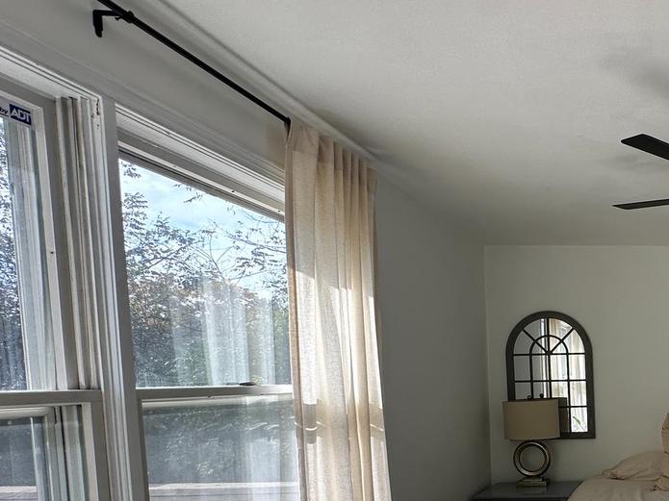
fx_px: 560
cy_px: 411
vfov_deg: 45.4
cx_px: 685
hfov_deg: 49.1
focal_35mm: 29
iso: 40
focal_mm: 2.22
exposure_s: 1/240
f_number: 2.2
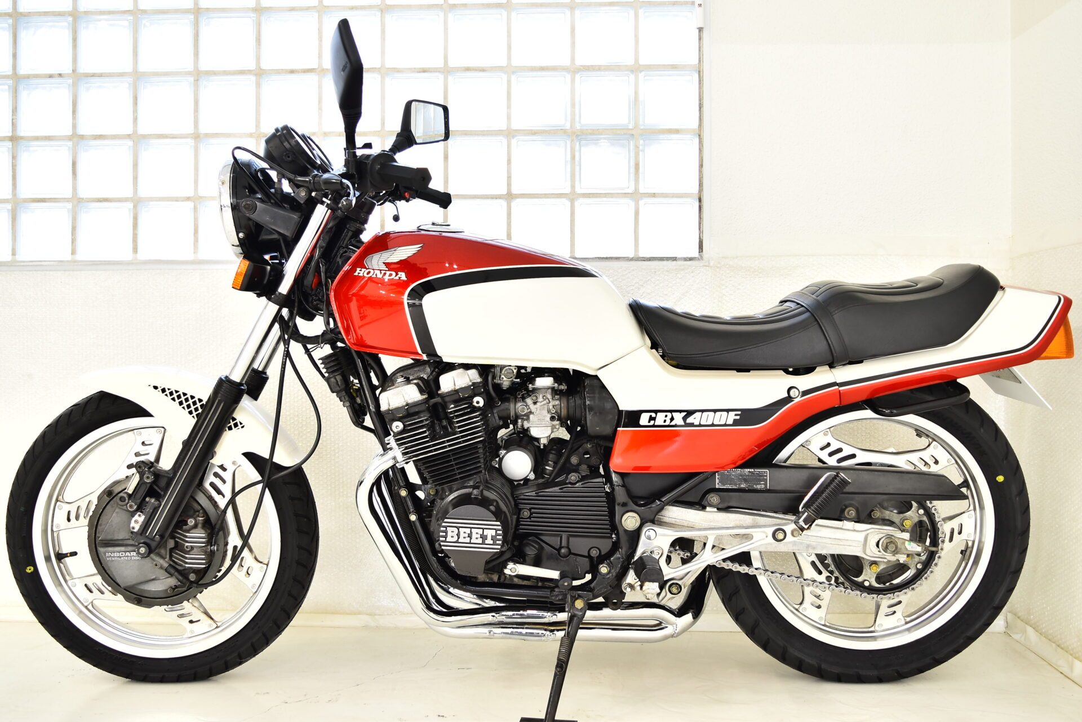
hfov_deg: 57.2
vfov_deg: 40.0
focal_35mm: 33
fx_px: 992
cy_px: 361
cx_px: 541
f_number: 3.8
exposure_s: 1/15
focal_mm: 22
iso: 100
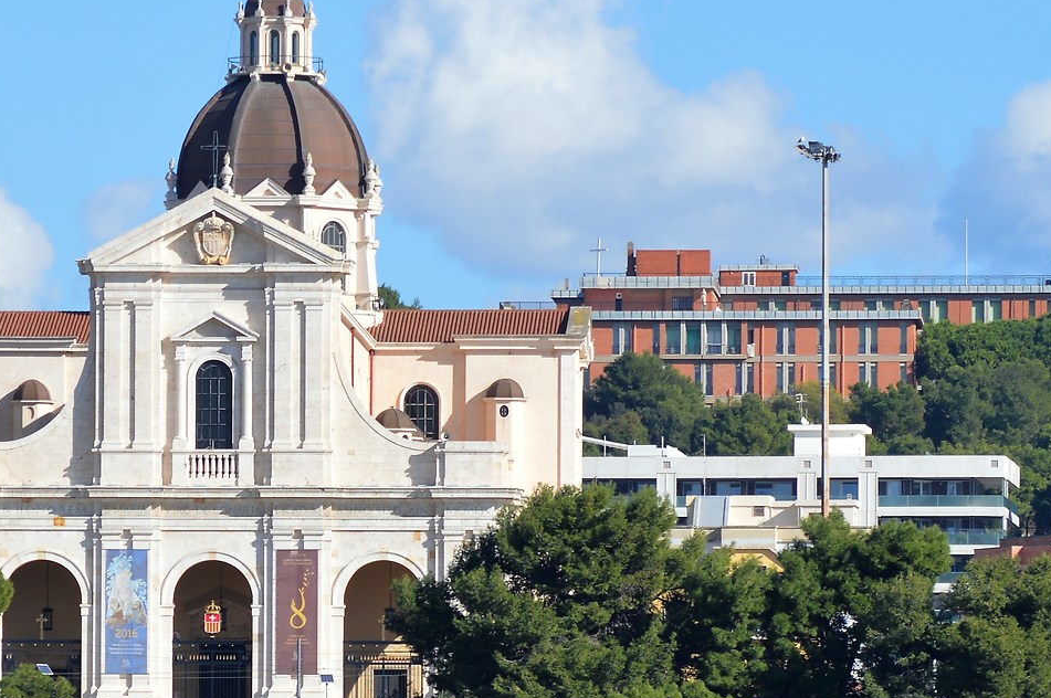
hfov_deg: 5.6
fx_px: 10820
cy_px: 568
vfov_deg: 3.7
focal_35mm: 371
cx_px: 243
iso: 100
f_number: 9
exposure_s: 1/320
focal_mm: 98
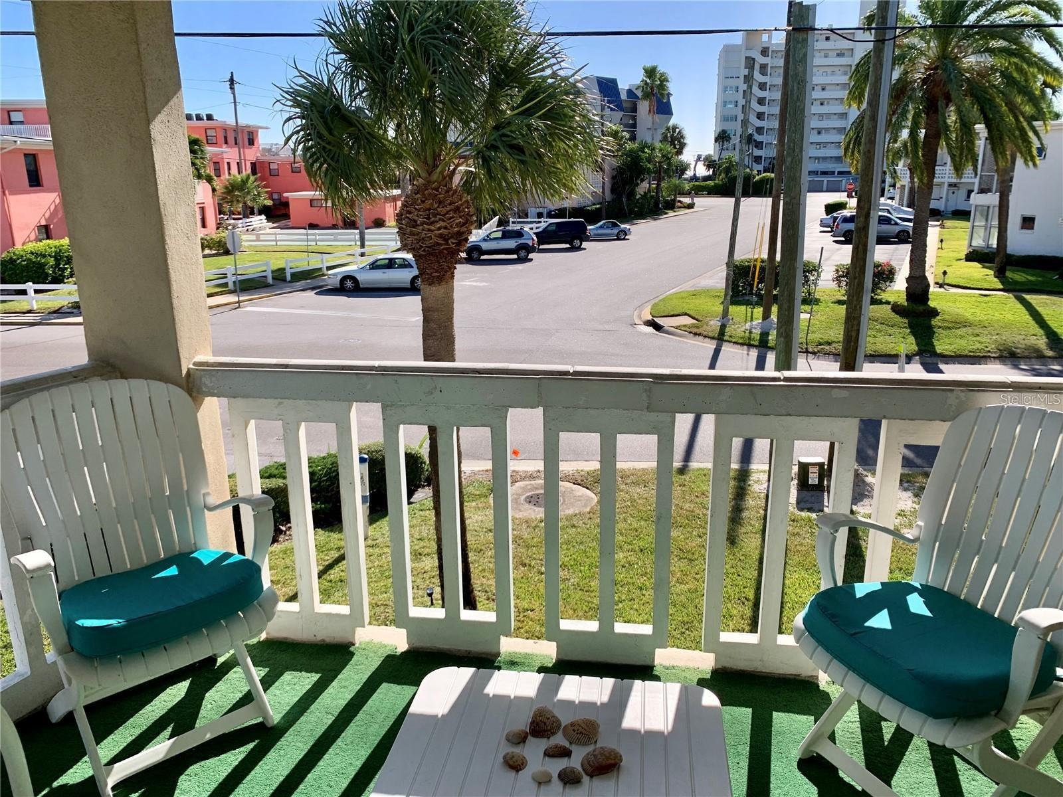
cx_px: 532
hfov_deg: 67.3
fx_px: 798
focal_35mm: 26
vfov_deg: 53.1
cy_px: 398
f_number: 1.8
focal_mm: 4.25
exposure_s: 1/1748
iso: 25
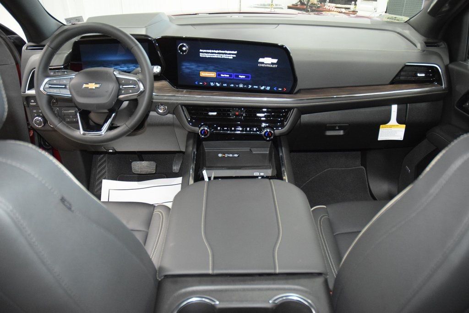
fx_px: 352
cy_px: 156
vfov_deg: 47.9
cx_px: 234
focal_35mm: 27
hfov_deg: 67.4
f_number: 3.5
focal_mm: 18
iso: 3200
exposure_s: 1/60
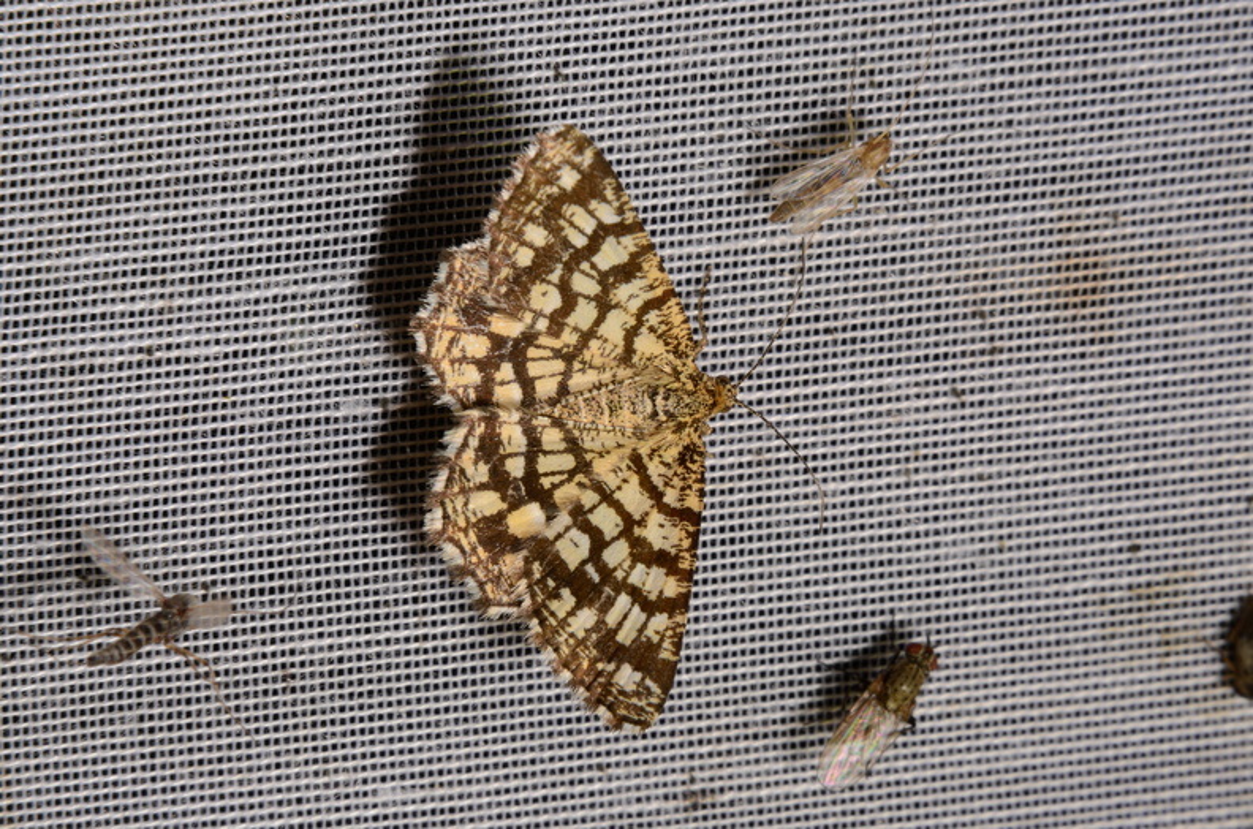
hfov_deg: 16.1
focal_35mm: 128
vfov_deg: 10.7
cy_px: 414
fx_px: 4427
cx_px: 626
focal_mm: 85
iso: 100
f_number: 25
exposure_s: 1/60
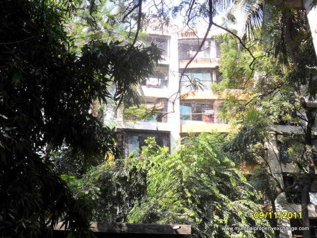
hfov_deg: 50.1
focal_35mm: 37
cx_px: 158
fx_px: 339
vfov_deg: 38.7
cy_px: 119
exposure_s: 1/125
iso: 100
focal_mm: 6.6
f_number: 4
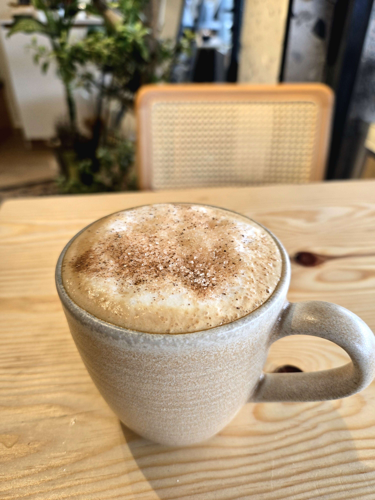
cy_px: 250
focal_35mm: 23
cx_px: 188
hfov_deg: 58.9
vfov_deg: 73.9
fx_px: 332
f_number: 1.8
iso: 100
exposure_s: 1/73.5
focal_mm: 5.4
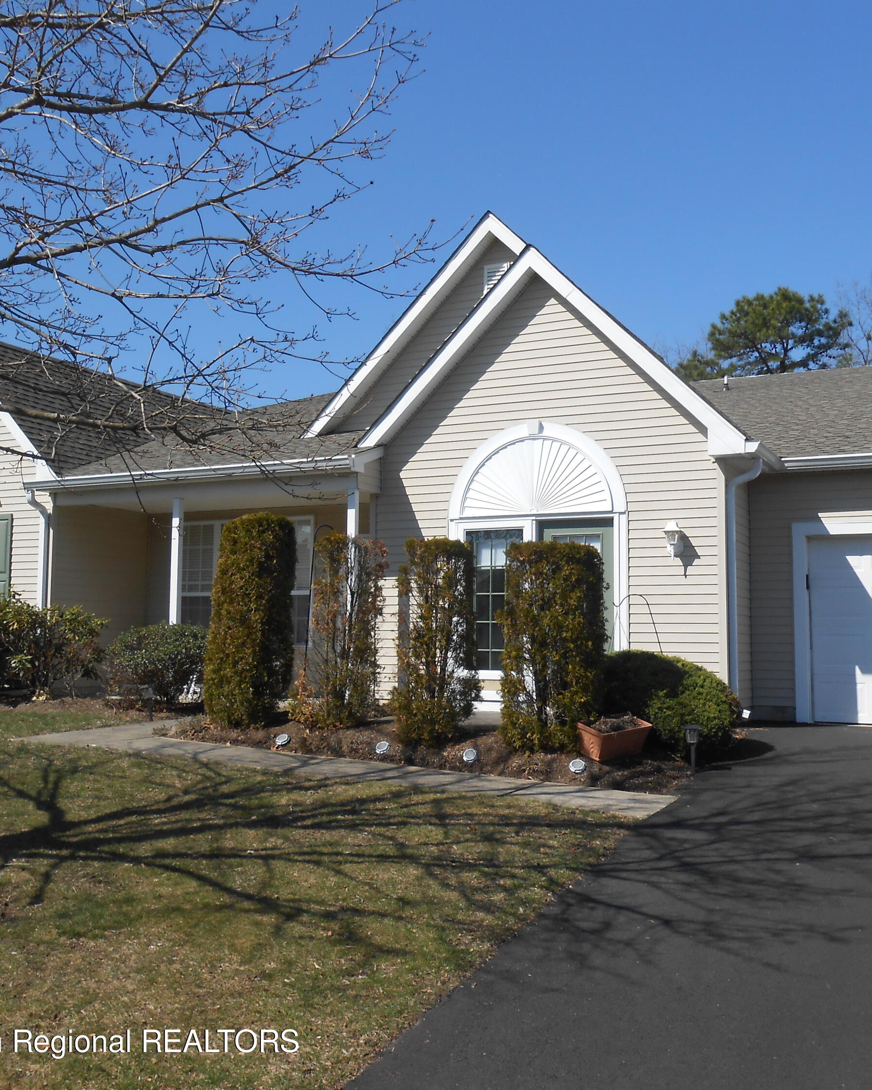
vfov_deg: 52.8
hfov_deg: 43.3
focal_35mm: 34
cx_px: 387
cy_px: 544
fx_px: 1097
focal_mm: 4.6
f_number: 3.5
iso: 80
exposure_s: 1/1000
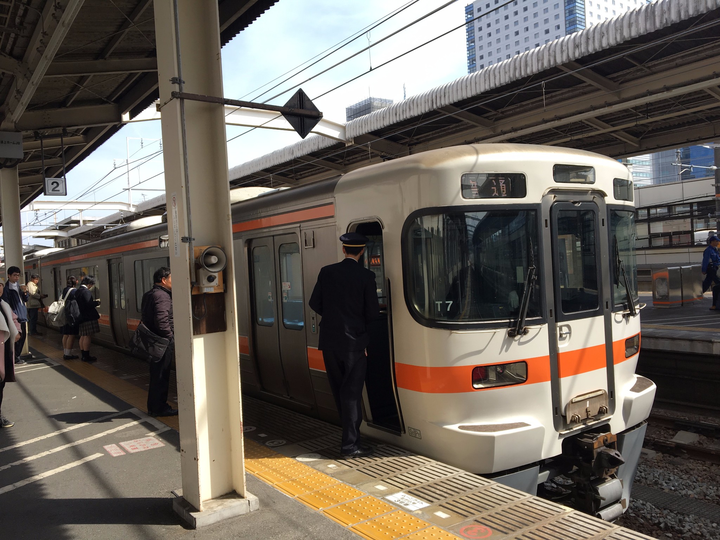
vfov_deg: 48.2
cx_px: 360
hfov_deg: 61.7
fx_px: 603
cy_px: 270
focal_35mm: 29
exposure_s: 1/686
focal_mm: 4.15
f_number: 2.2
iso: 25
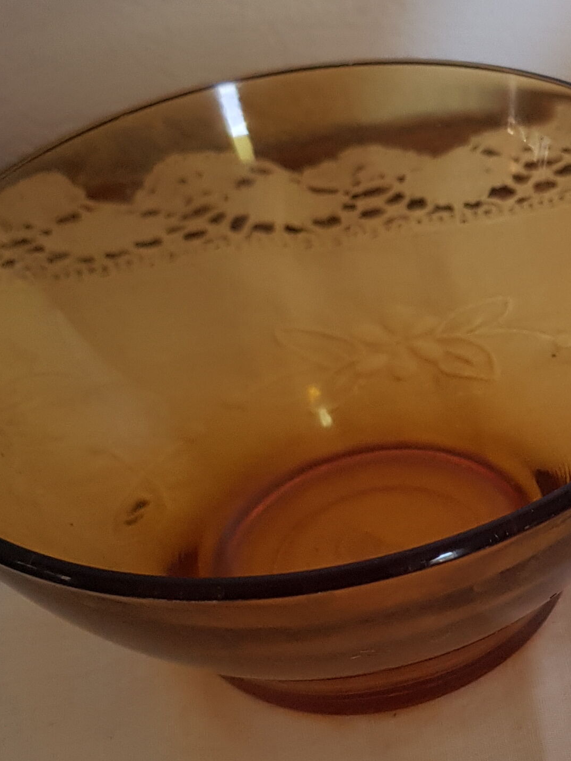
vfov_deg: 26.6
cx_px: 662
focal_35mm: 73
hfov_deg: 19.2
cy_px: 313
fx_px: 1606
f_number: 1.7
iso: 125
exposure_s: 1/50
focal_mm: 4.3
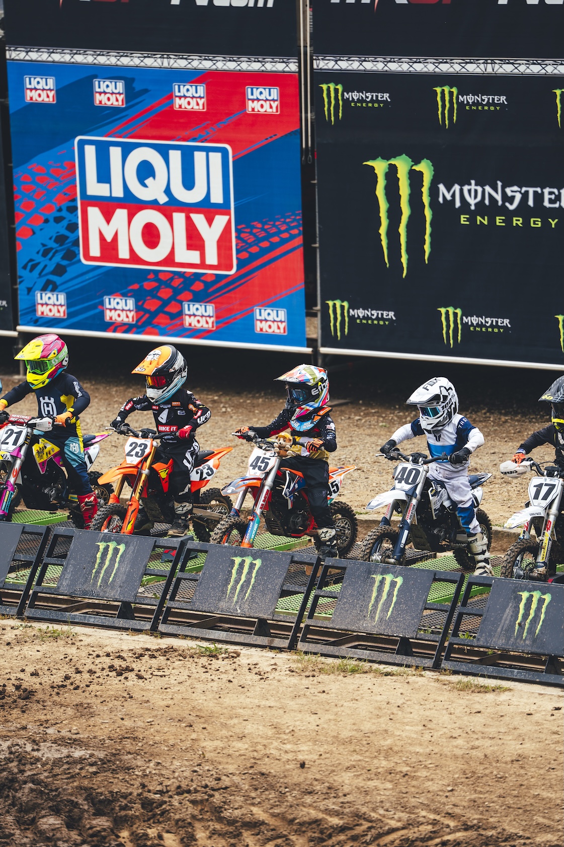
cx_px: 282
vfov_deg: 10.3
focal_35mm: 200
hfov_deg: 6.9
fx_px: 4701
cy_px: 424
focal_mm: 200
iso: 100
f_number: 2.8
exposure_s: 1/1000
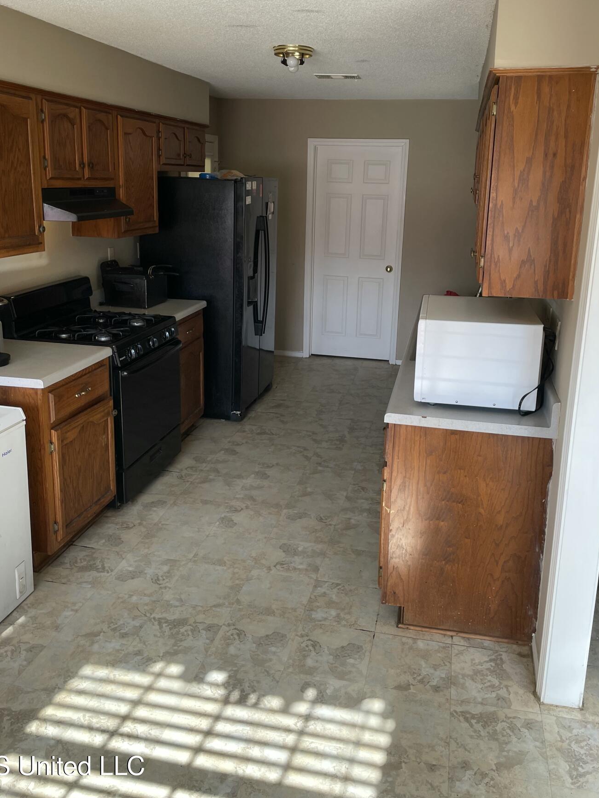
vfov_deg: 59.8
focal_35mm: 30
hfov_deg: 46.8
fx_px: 692
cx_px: 301
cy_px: 348
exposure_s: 1/121
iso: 50
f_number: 1.6
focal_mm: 4.2
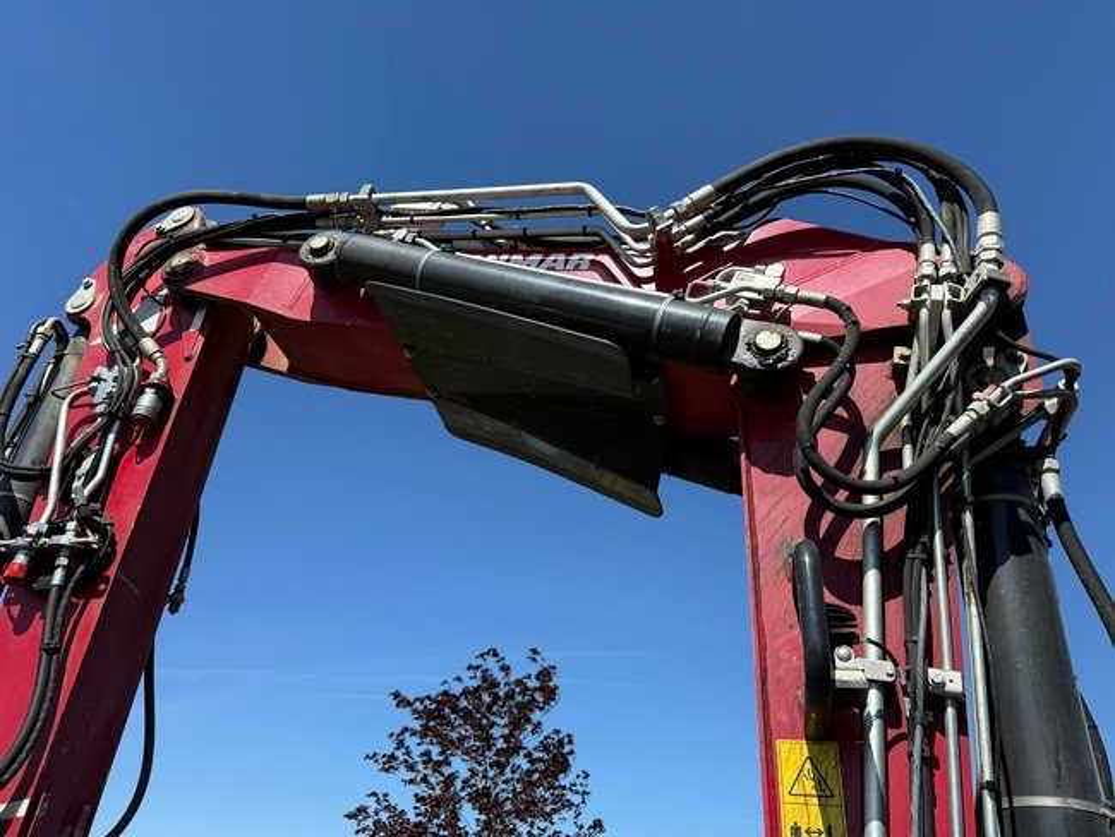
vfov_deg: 56.8
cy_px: 418
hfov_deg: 71.6
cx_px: 558
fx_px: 773
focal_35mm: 24
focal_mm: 6.76
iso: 80
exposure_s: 1/3584
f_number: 1.78
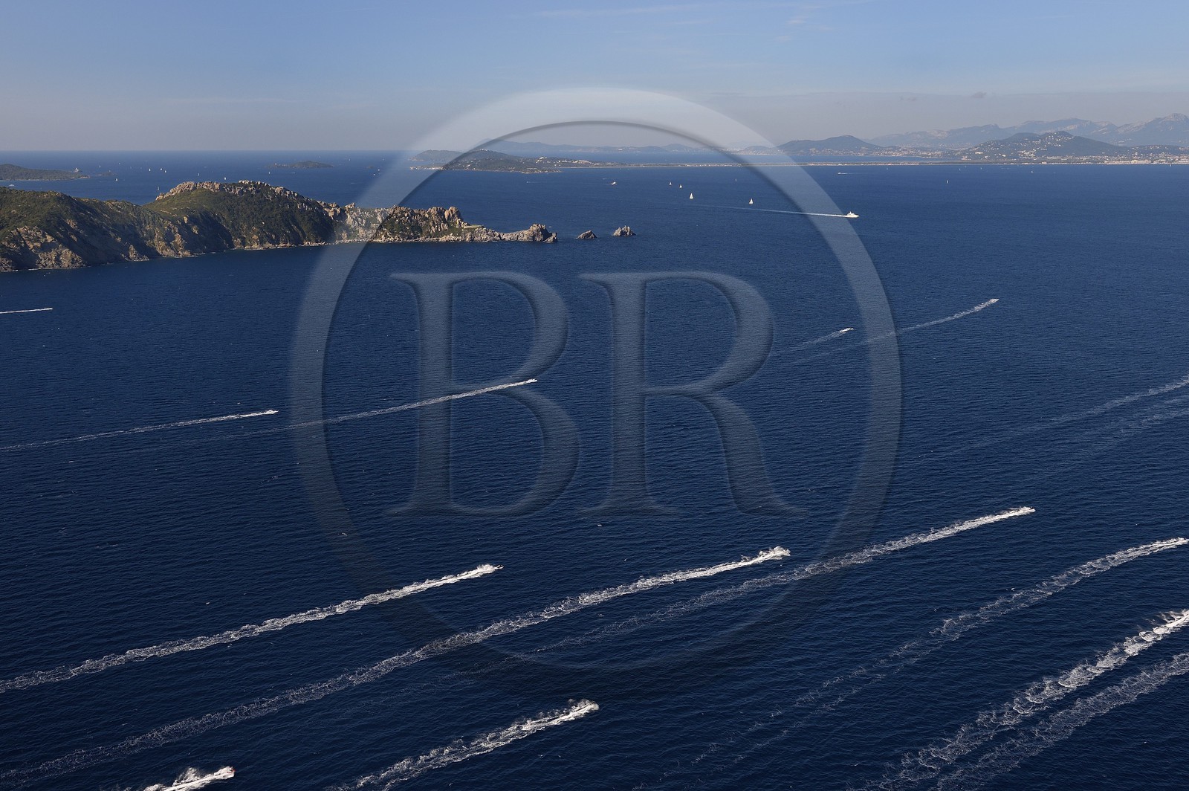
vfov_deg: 37.8
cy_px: 396
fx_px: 1155
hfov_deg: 54.5
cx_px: 594
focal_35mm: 35
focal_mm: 35
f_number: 9
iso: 400
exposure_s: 1/1250
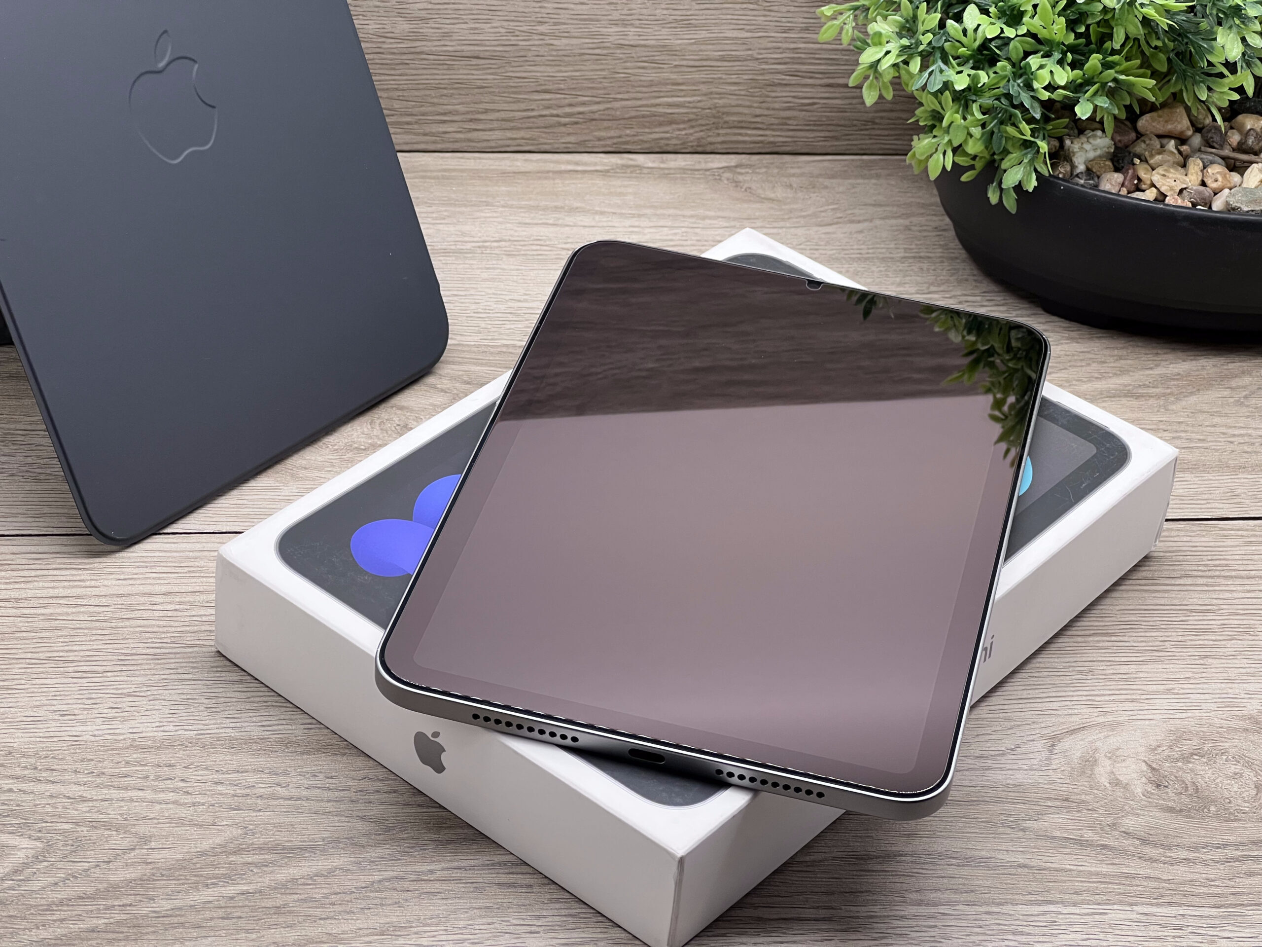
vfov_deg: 19.1
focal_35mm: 77
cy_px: 474
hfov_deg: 25.3
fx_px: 2807
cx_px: 631
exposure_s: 1/100
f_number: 2.8
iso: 80
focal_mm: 9
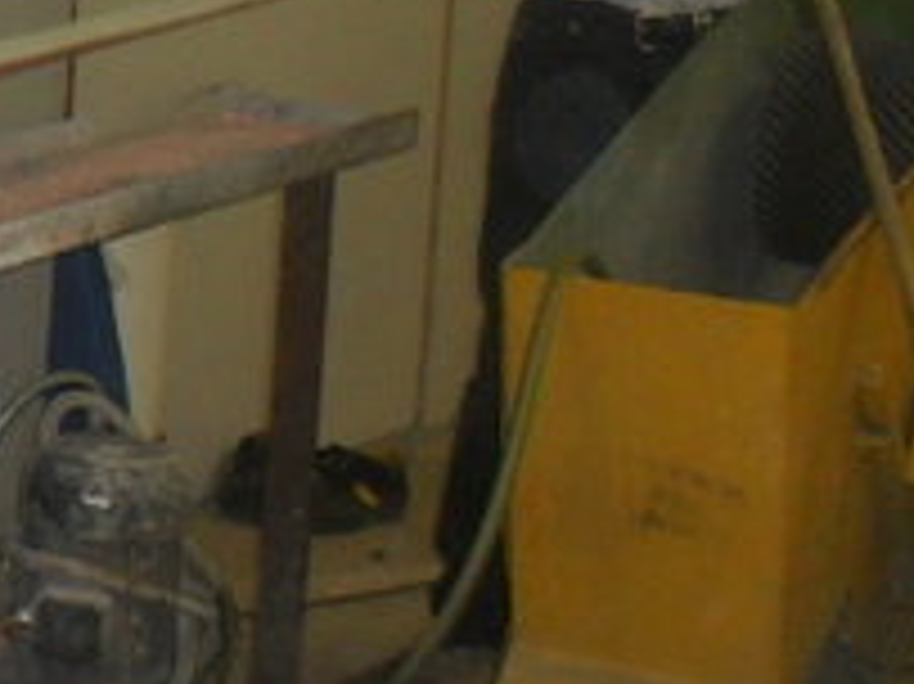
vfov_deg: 10.7
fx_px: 3642
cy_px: 310
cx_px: -734
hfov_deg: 13.0
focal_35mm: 138
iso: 200
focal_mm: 6.3
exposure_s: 1/45
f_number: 3.2
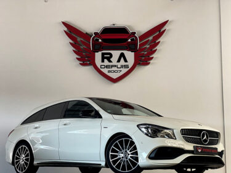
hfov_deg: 25.3
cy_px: 86
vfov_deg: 19.1
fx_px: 514
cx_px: 116
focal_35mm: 77
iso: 125
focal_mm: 9
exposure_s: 1/121
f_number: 2.8
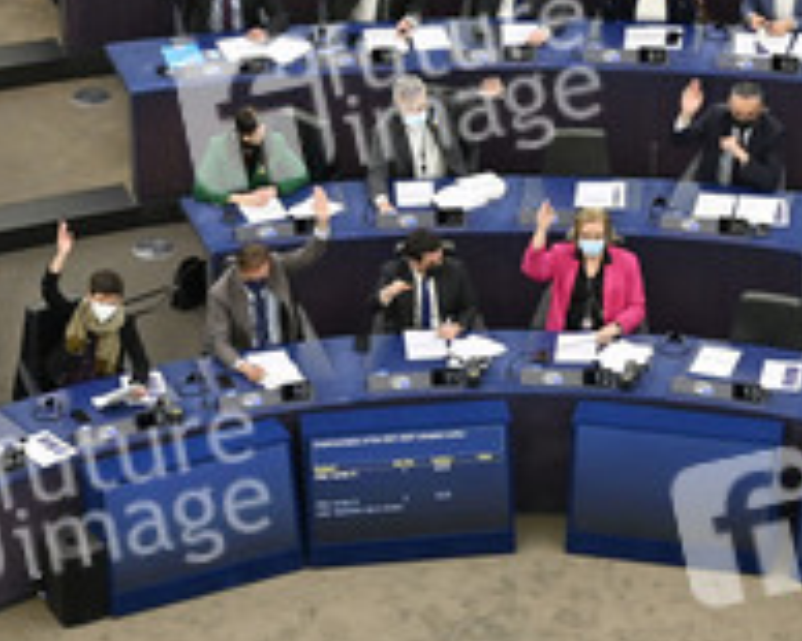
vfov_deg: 13.5
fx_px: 2705
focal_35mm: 114
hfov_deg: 16.8
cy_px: 302
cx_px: 511
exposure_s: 1/320
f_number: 4
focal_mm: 59
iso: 1250
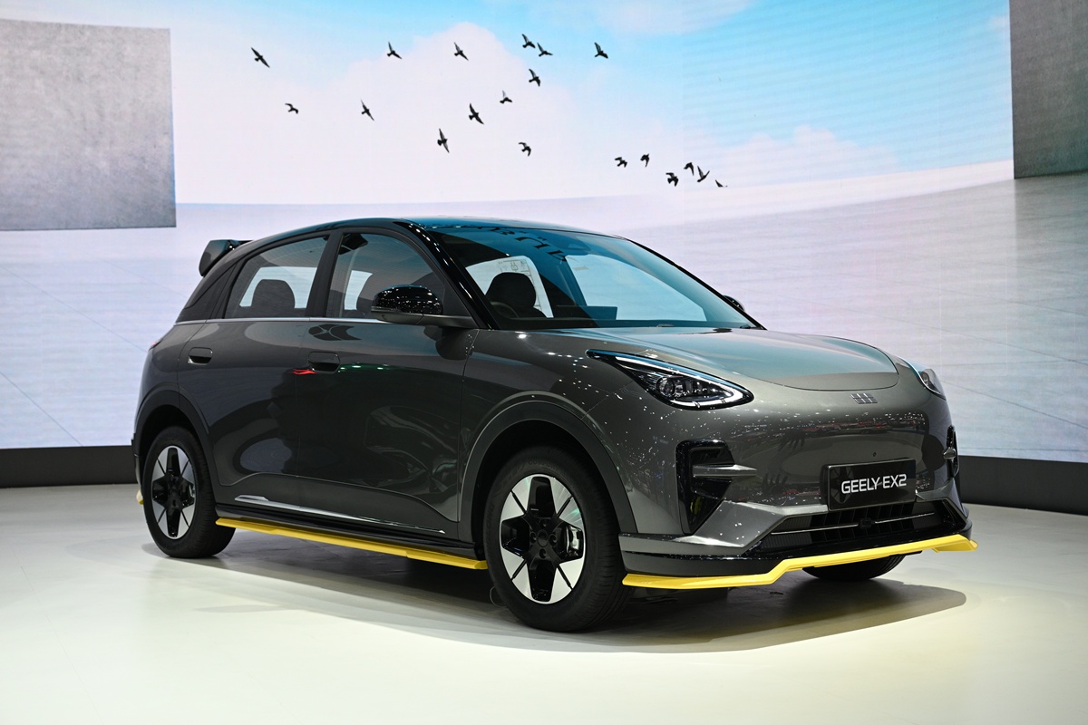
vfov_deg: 28.1
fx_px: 1451
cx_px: 544
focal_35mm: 48
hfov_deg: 41.1
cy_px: 362
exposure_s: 1/200
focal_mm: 48
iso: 1000
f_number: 5.6
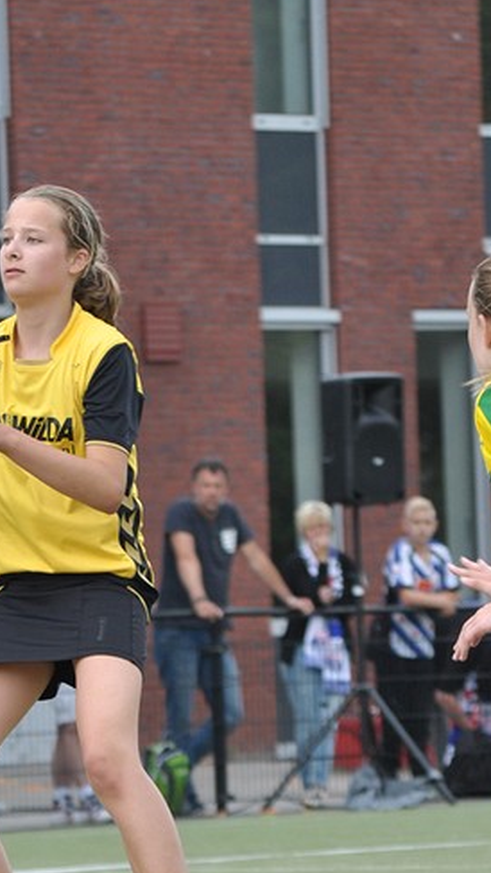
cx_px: -61
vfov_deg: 6.5
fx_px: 7637
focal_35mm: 330
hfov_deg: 3.7
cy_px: 688
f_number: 5.6
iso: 400
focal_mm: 100
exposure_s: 1/500
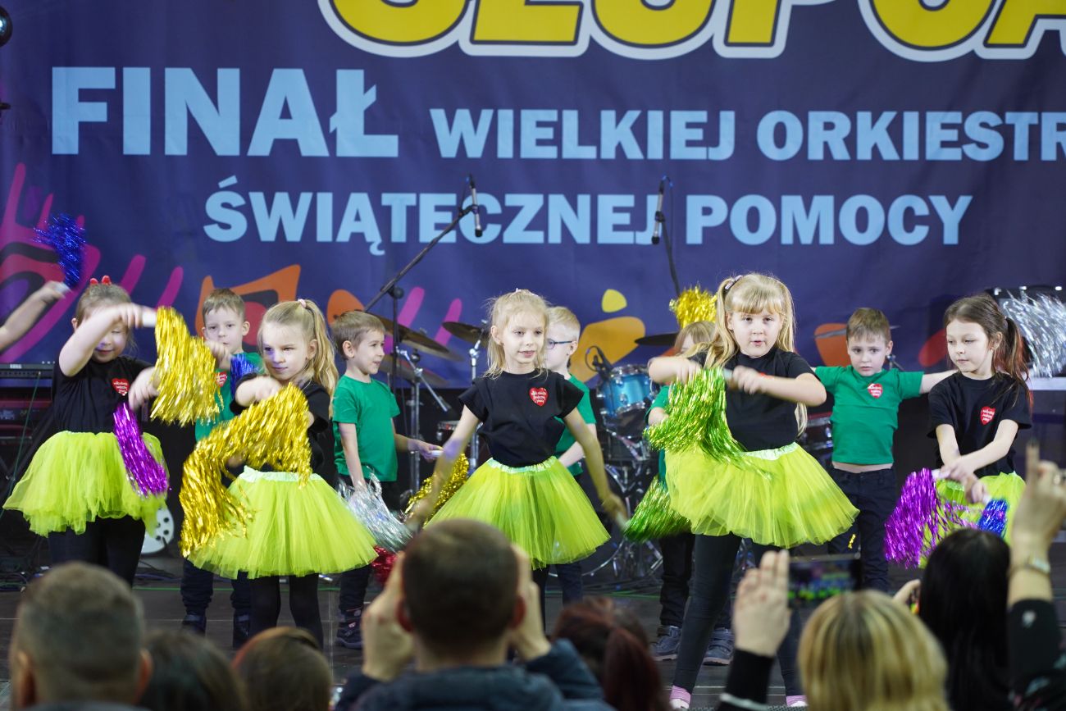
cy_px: 356
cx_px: 533
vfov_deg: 13.0
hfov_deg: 19.5
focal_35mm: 105
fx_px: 3109
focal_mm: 105
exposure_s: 1/100
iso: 2000
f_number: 4.5
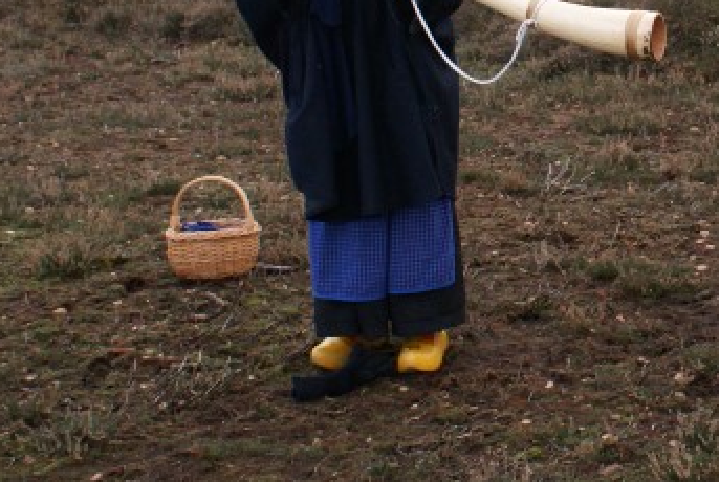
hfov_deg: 23.5
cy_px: 46
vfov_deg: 16.1
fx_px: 1681
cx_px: 660
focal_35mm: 84
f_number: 4.5
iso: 200
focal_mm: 24
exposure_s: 1/40
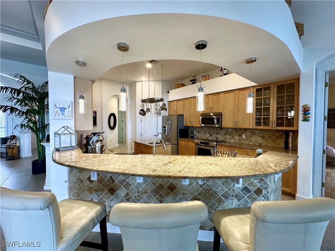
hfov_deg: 102.1
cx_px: 168
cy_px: 126
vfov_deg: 85.7
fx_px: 135
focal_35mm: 14
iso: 160
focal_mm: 2.22
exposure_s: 1/60
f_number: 2.2
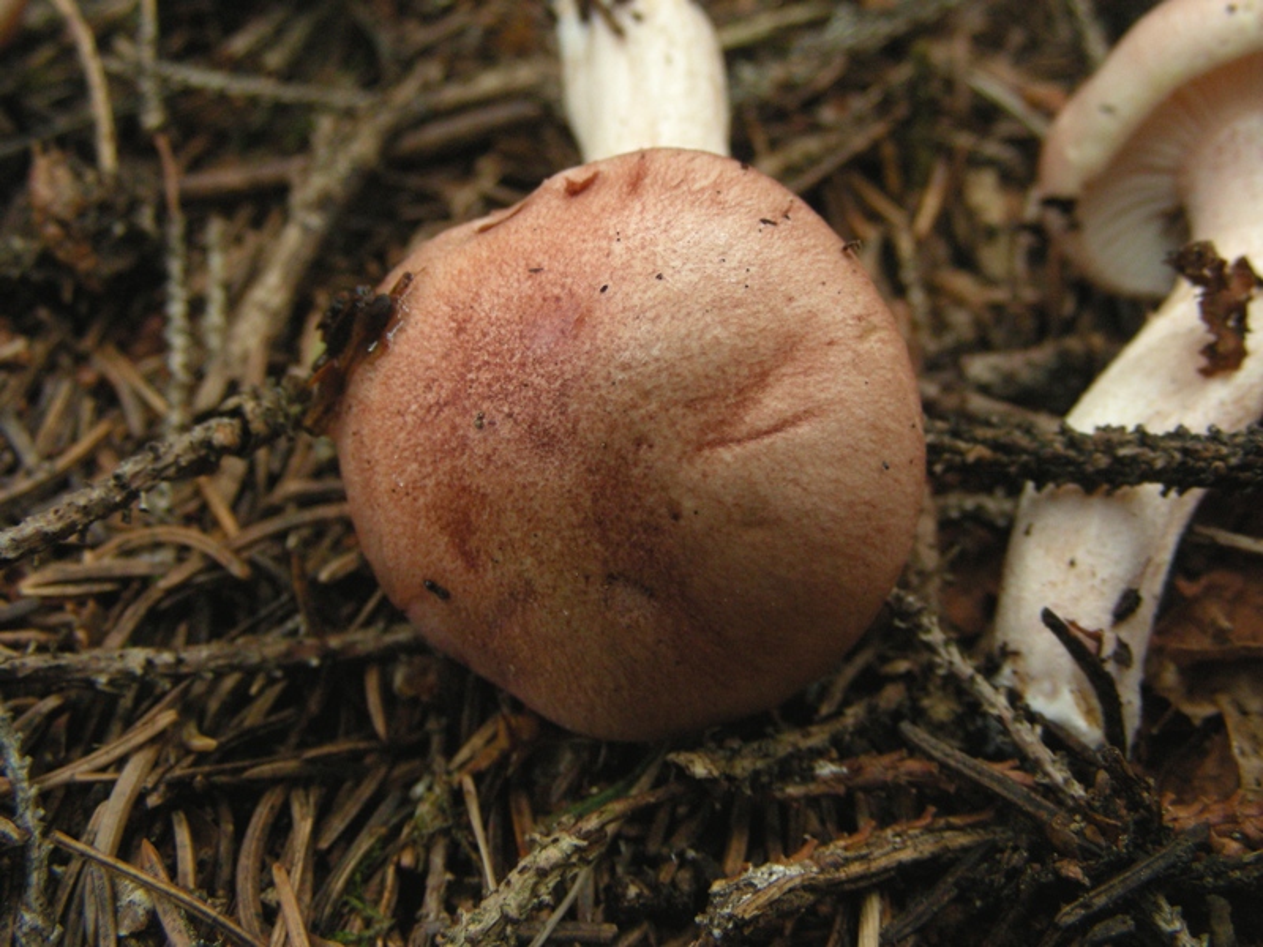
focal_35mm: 38
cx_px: 632
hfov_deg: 49.0
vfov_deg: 37.7
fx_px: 1386
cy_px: 474
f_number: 3.5
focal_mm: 6.3
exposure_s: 1/13
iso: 200
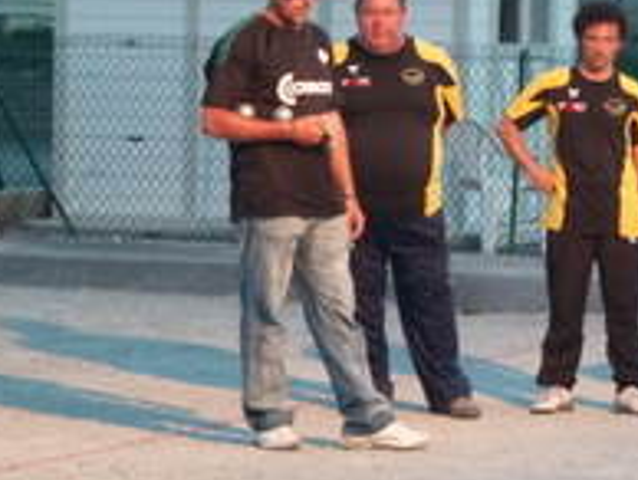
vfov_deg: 6.5
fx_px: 4207
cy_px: 235
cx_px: 580
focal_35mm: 228
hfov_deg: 8.6
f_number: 5
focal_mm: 18.2
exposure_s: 1/10
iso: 400
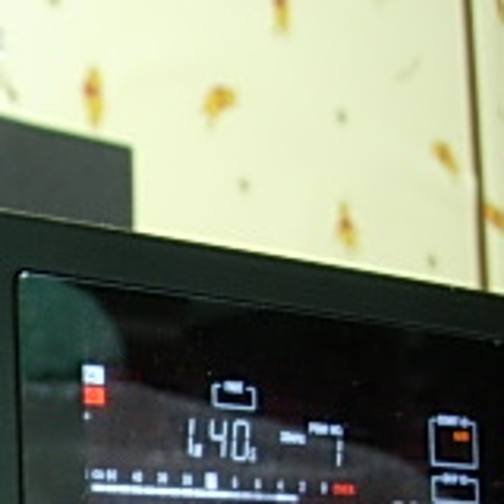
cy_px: 630
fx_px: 2207
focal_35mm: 134
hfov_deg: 12.4
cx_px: -252
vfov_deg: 12.7
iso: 91
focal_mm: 7.8
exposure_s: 1/4
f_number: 2.8
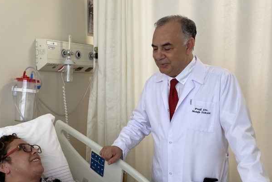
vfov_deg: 29.1
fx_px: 347
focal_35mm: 46
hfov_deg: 42.6
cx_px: 113
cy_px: 119
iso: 125
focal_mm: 4.25
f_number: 1.8
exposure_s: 1/100
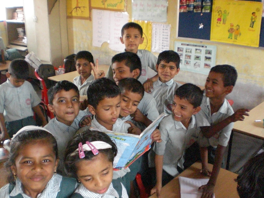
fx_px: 290
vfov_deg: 37.7
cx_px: 132
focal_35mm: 38
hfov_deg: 49.0
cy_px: 99
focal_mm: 6.3
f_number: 3.1
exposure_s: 1/125
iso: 800
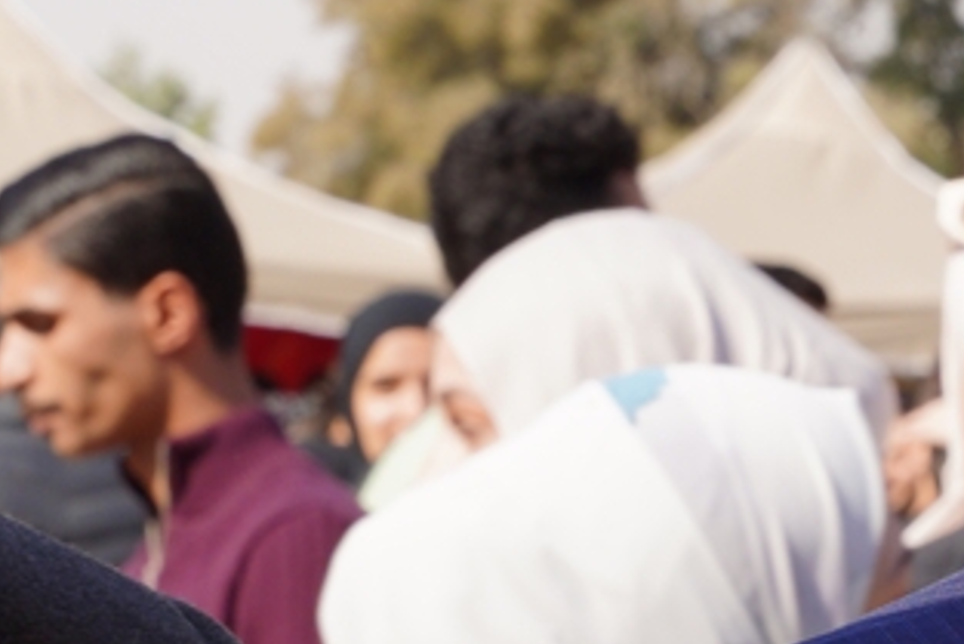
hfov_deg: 6.5
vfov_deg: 4.4
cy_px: 672
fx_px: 8345
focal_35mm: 311
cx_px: 1441
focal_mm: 62.5
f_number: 11
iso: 200
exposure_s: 1/200
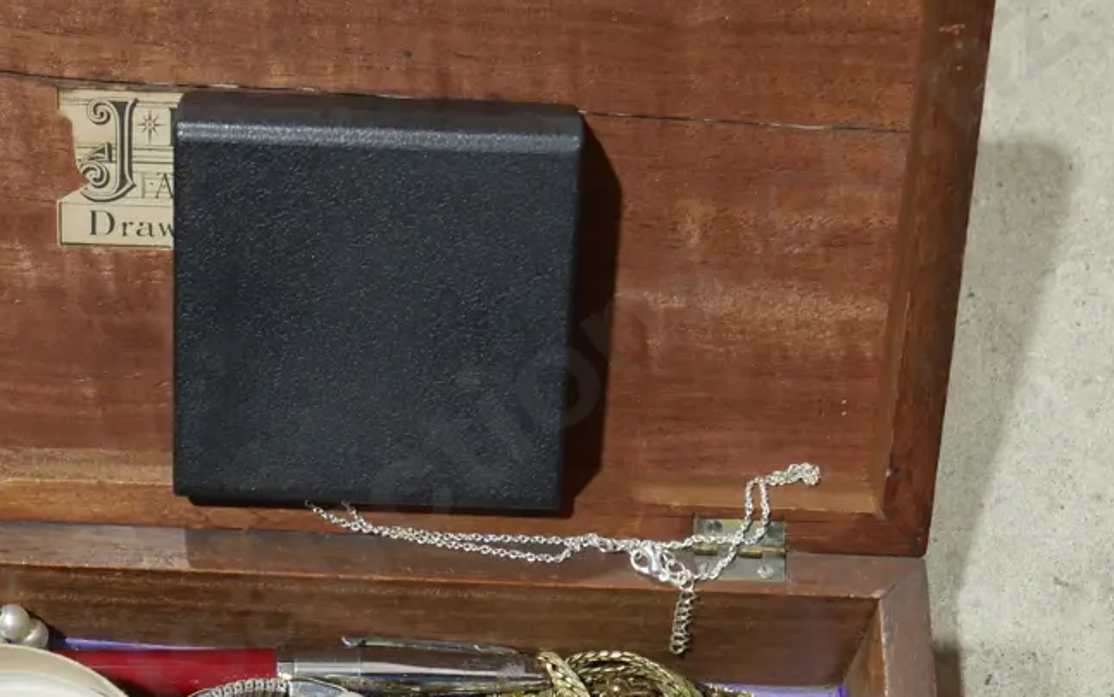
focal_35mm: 84
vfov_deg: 15.5
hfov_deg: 24.5
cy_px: 541
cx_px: 352
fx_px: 2551
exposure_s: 1/60
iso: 800
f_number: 5.3
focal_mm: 25
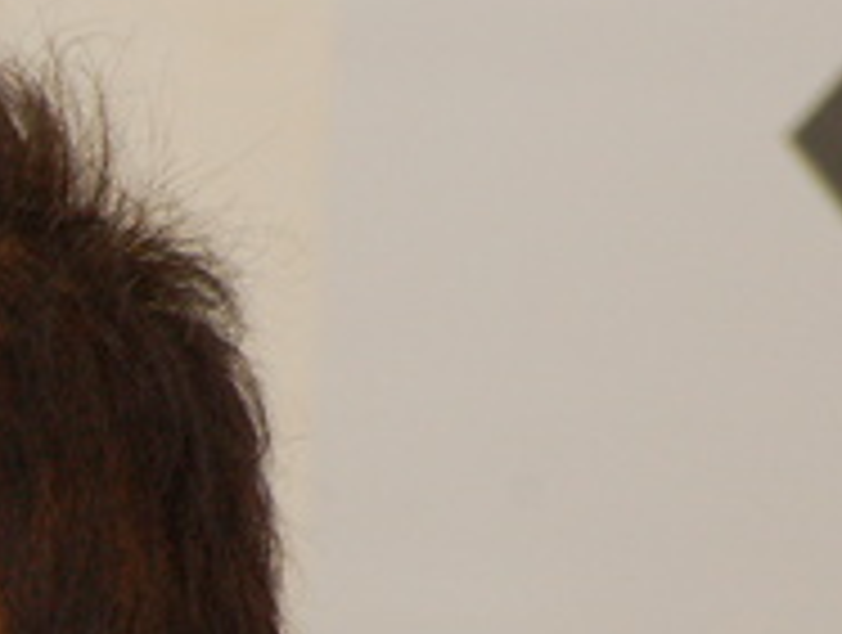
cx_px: -549
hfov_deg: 1.8
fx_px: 27052
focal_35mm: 1110
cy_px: 899
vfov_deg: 1.3
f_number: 8
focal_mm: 200
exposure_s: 1/60
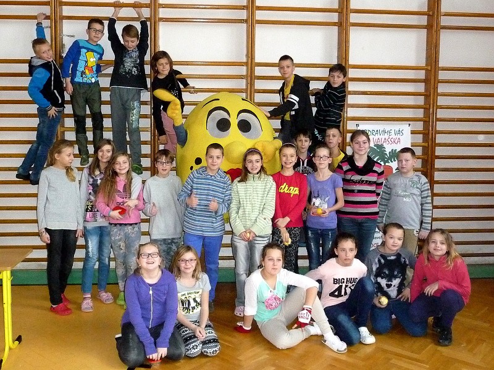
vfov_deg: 49.7
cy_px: 185
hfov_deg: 63.4
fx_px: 400
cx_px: 247
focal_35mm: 28
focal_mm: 4.7
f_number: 3.3
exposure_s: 1/30
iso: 640
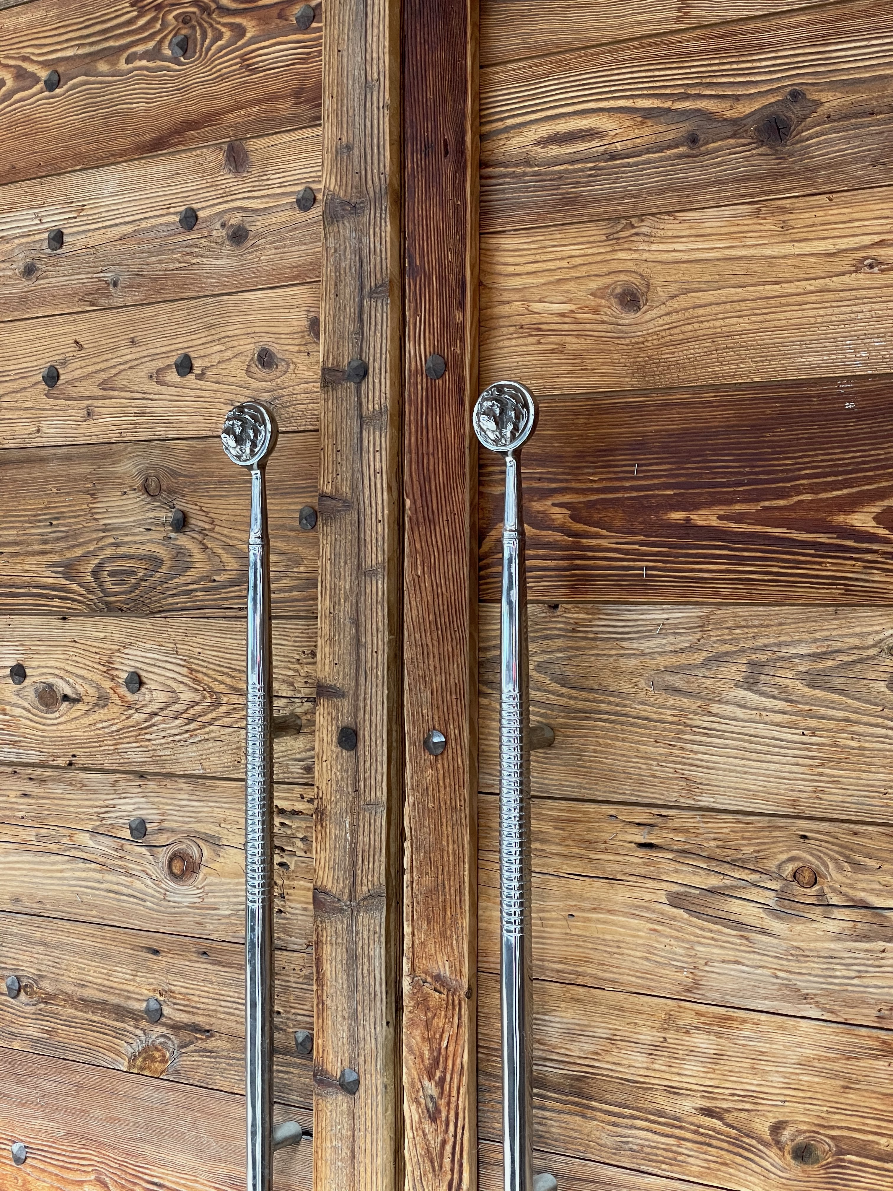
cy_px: 596
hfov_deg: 28.0
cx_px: 446
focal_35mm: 52
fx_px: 1789
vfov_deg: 36.8
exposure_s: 1/100
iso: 160
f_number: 2
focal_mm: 6
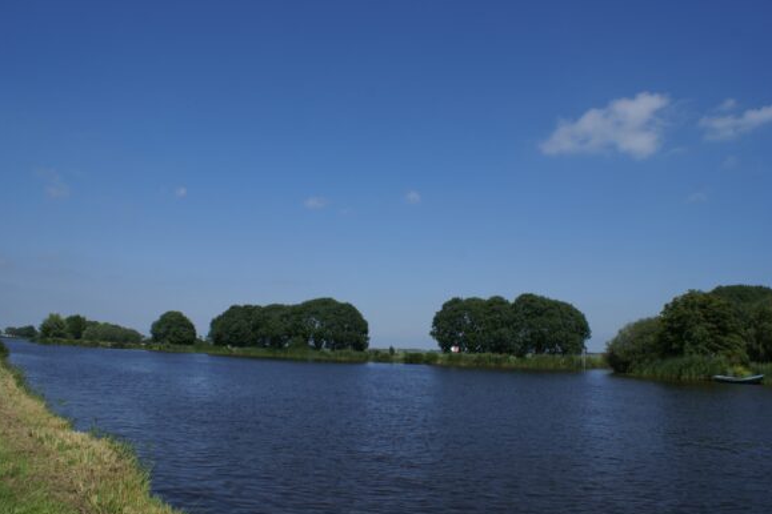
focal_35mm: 28
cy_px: 258
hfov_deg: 65.5
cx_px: 395
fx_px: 600
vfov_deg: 46.4
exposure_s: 1/320
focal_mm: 18
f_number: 10
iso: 100
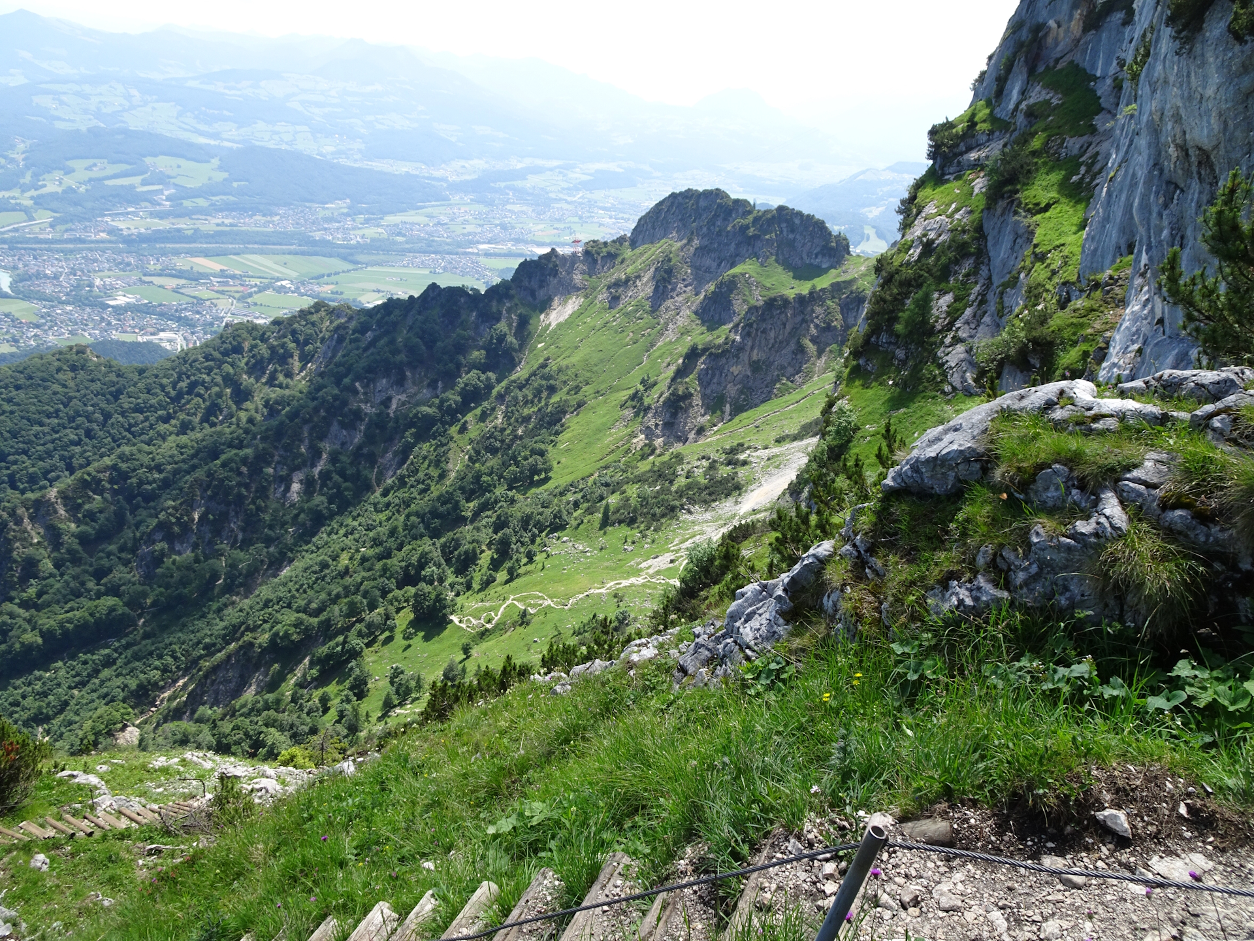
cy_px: 470
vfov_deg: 56.8
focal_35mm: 24
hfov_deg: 71.6
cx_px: 627
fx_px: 869
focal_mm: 4.1
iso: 80
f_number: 3.5
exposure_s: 1/400
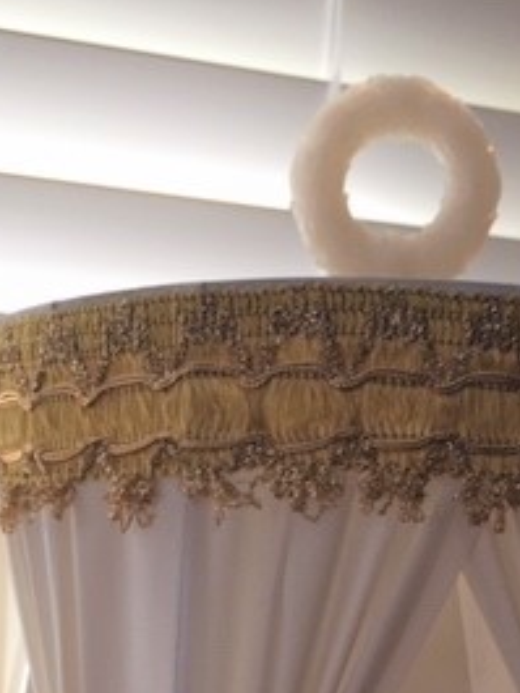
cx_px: 400
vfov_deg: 25.9
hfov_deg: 20.8
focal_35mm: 70
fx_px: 1401
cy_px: 743
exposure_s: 1/60
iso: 40
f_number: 2.2
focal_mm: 4.15
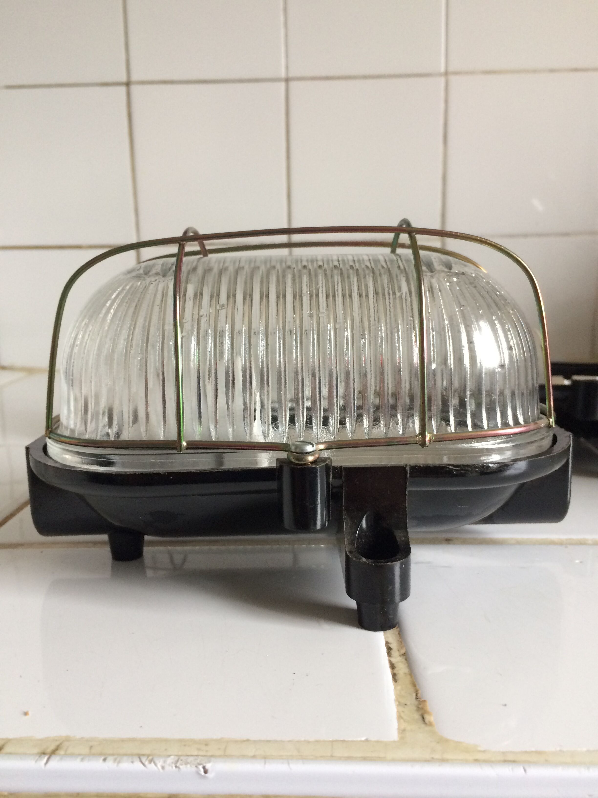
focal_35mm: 29
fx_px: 668
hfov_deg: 48.2
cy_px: 399
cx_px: 299
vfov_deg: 61.7
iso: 160
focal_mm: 4.15
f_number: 2.2
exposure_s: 1/33
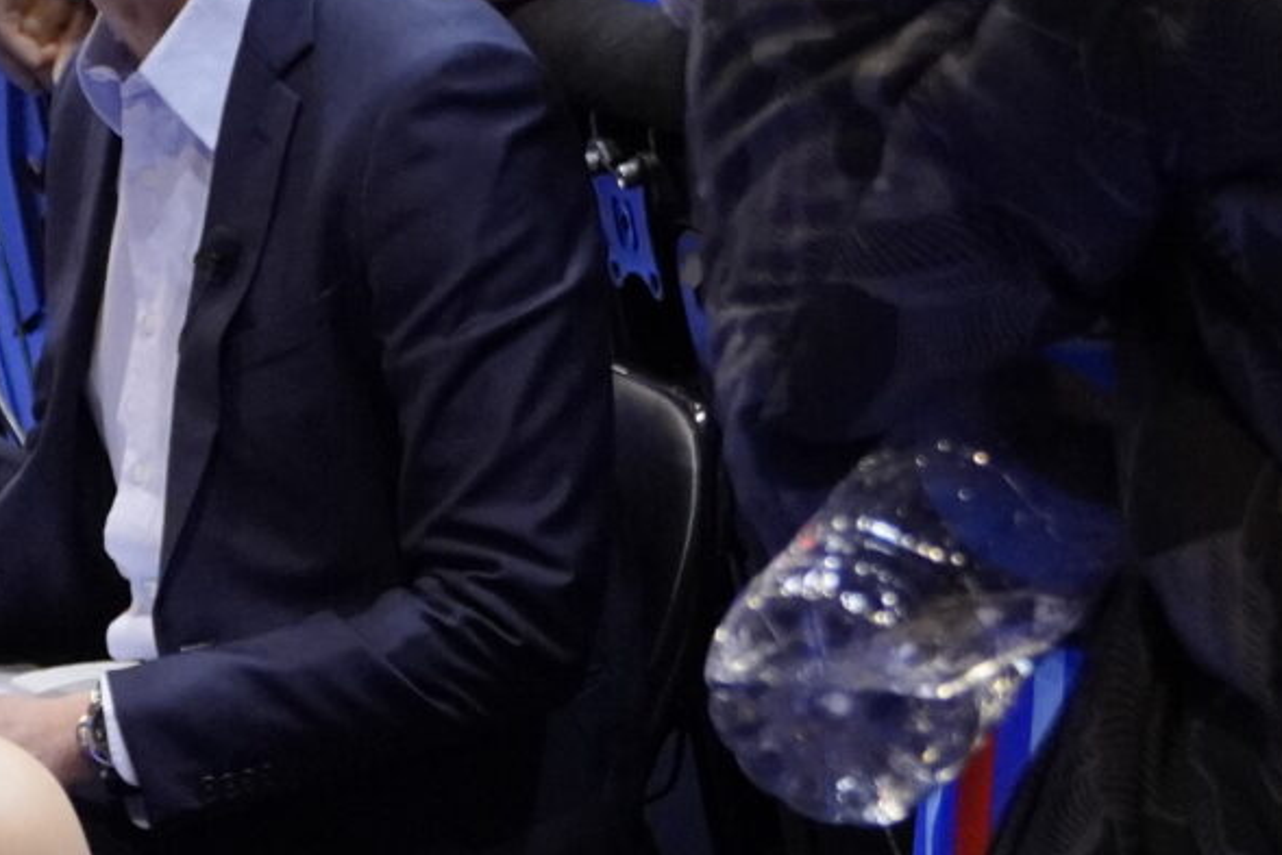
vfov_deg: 6.8
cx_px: 94
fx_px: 7201
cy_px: 136
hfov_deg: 10.1
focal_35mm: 202
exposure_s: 1/125
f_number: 4.5
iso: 1600
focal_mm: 31
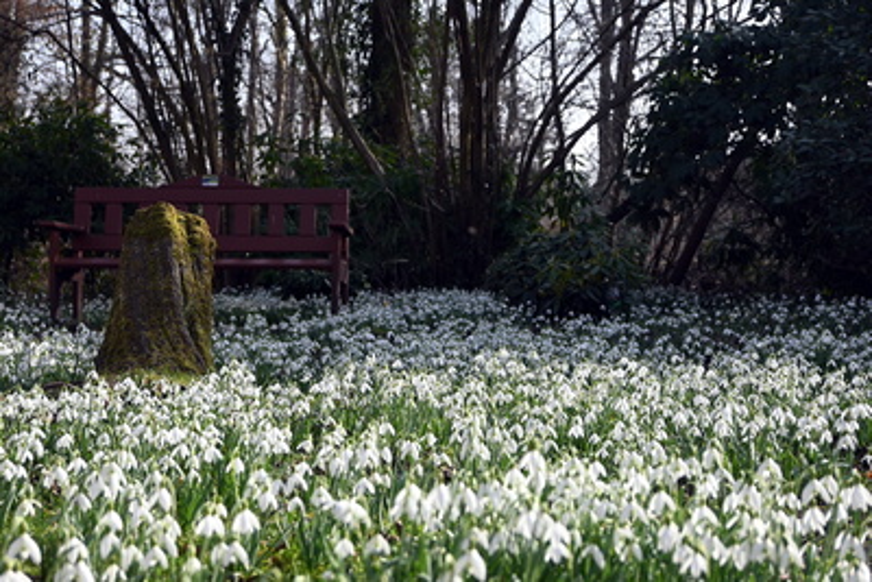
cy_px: 291
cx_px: 436
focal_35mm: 56
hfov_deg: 35.9
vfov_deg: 24.4
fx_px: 1345
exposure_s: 1/250
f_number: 5.6
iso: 110
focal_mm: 37
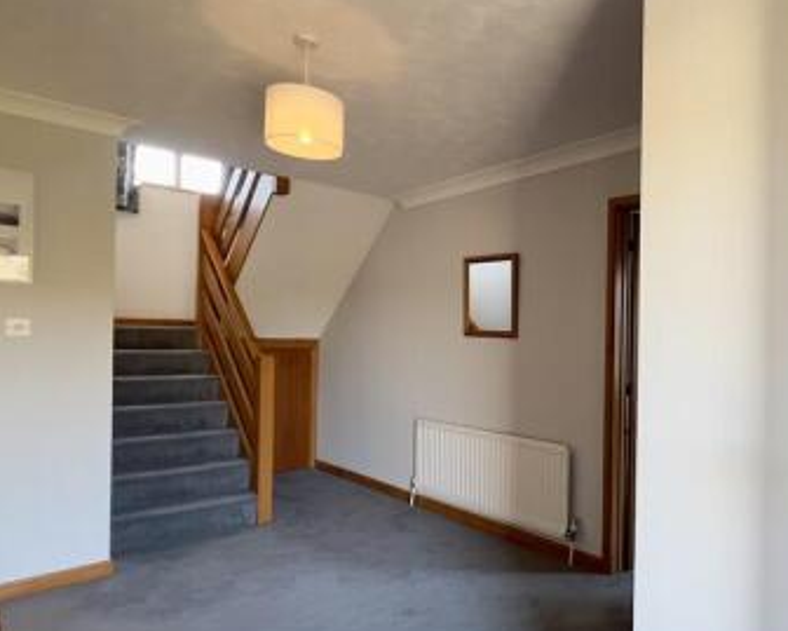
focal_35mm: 22
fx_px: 513
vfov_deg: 62.4
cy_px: 388
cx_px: 604
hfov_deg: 69.4
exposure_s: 1/100
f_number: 1.8
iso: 200
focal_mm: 1.57
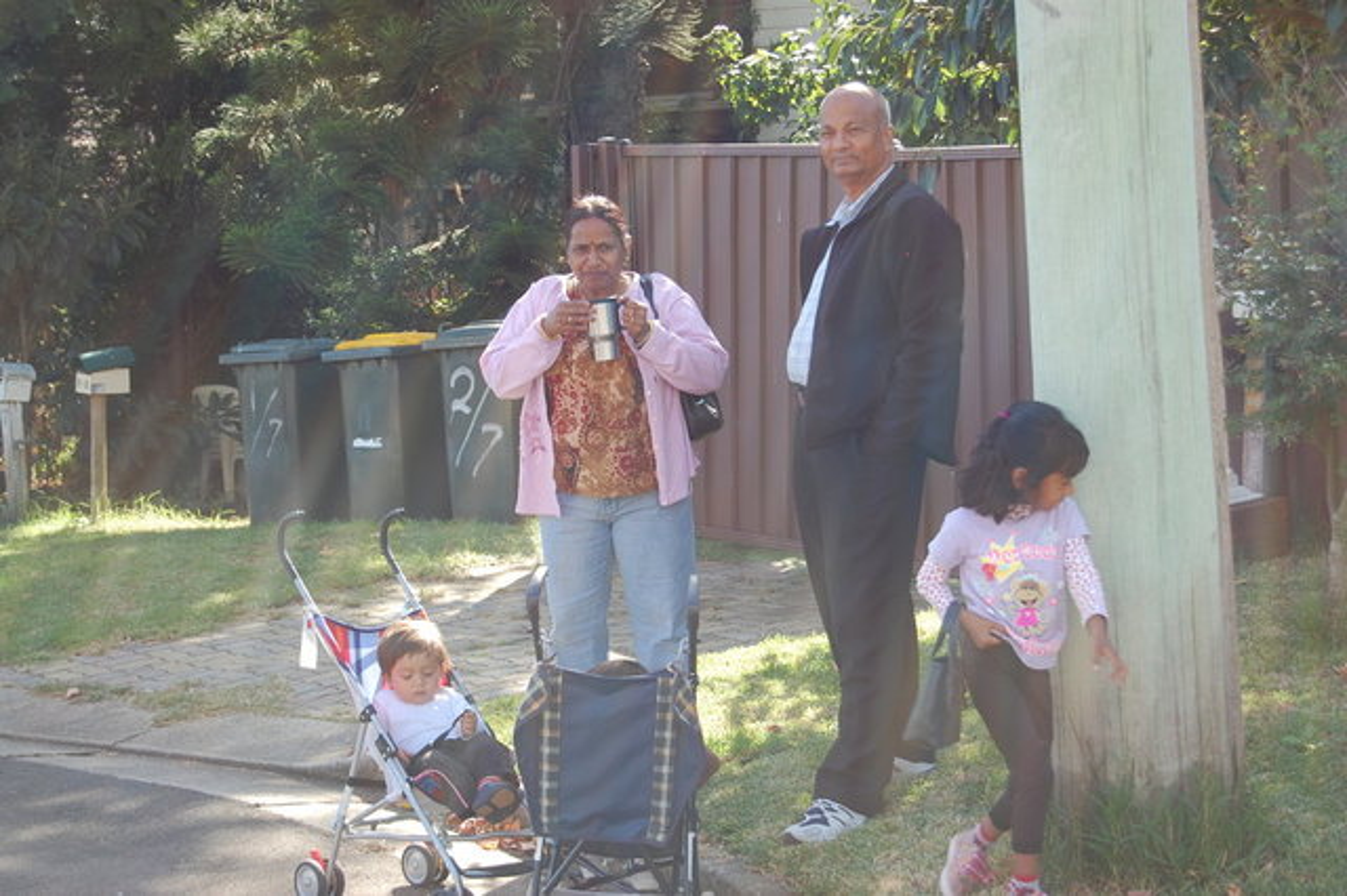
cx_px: 674
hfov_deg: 28.1
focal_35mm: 72
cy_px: 448
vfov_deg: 18.9
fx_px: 2692
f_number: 5.6
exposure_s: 1/125
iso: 200
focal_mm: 48
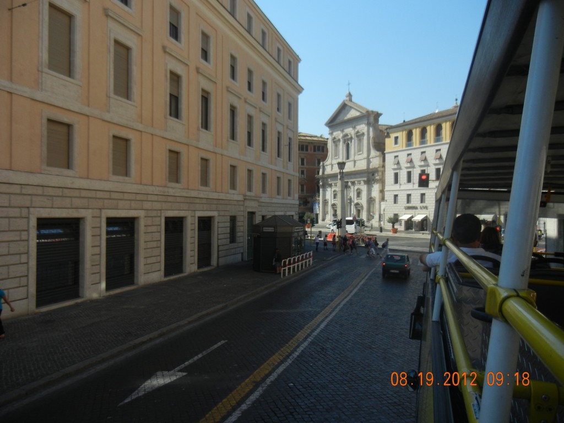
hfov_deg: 60.0
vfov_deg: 46.8
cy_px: 212
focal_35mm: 30
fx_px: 489
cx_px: 282
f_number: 7
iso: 160
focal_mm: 5.4
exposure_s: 1/362
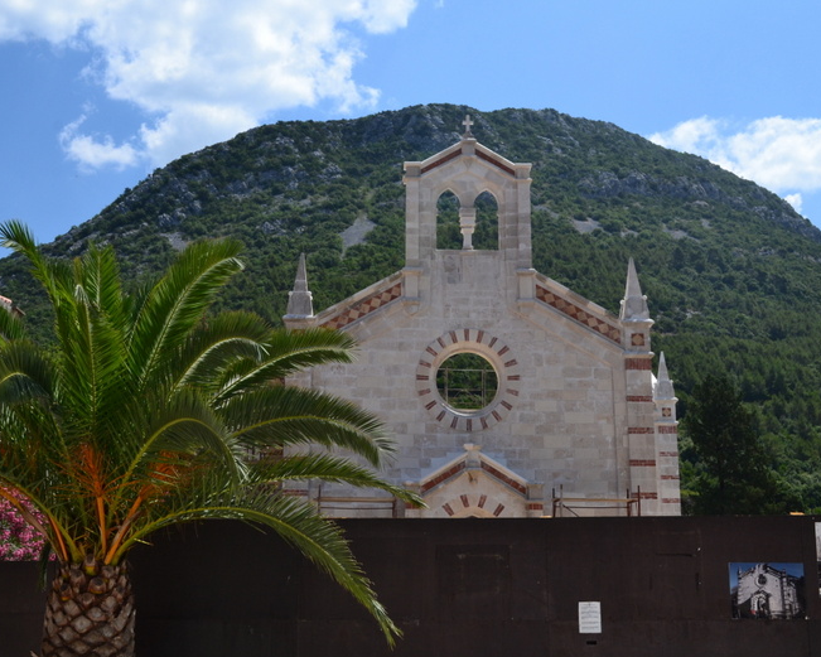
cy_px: 327
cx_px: 392
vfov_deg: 33.4
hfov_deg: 41.1
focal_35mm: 45
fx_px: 1094
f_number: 11
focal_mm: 26
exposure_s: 1/400
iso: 400
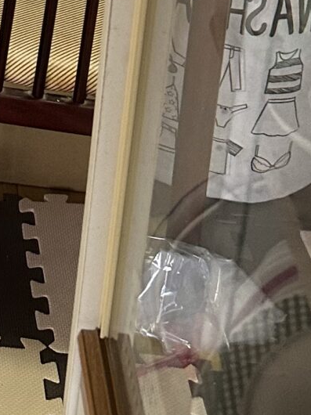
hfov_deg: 11.4
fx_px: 1391
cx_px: -322
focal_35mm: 116
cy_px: -275
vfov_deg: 15.2
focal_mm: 6.86
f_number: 1.78
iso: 250
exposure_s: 1/60
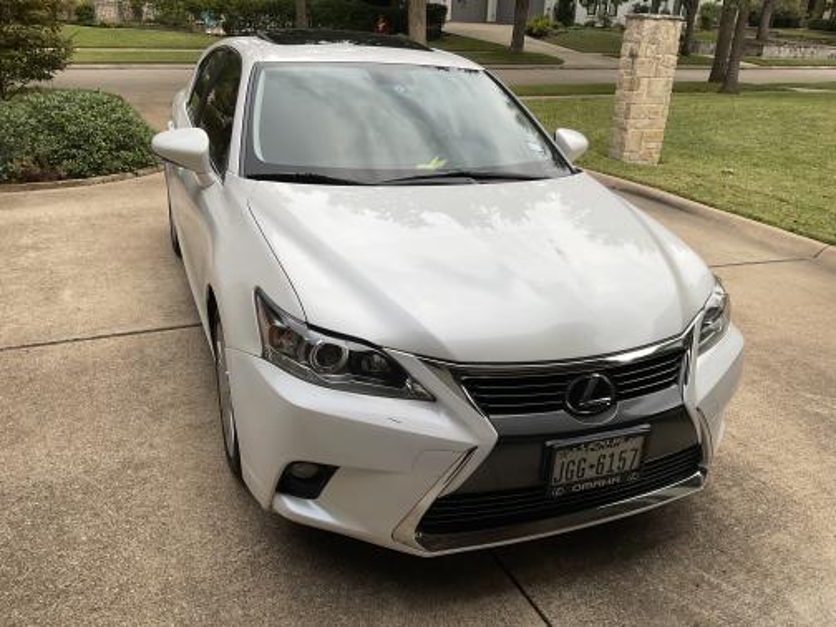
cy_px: 314
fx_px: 700
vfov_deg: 48.2
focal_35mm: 29
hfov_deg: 61.7
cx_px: 418
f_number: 1.8
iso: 32
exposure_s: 1/120
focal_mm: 3
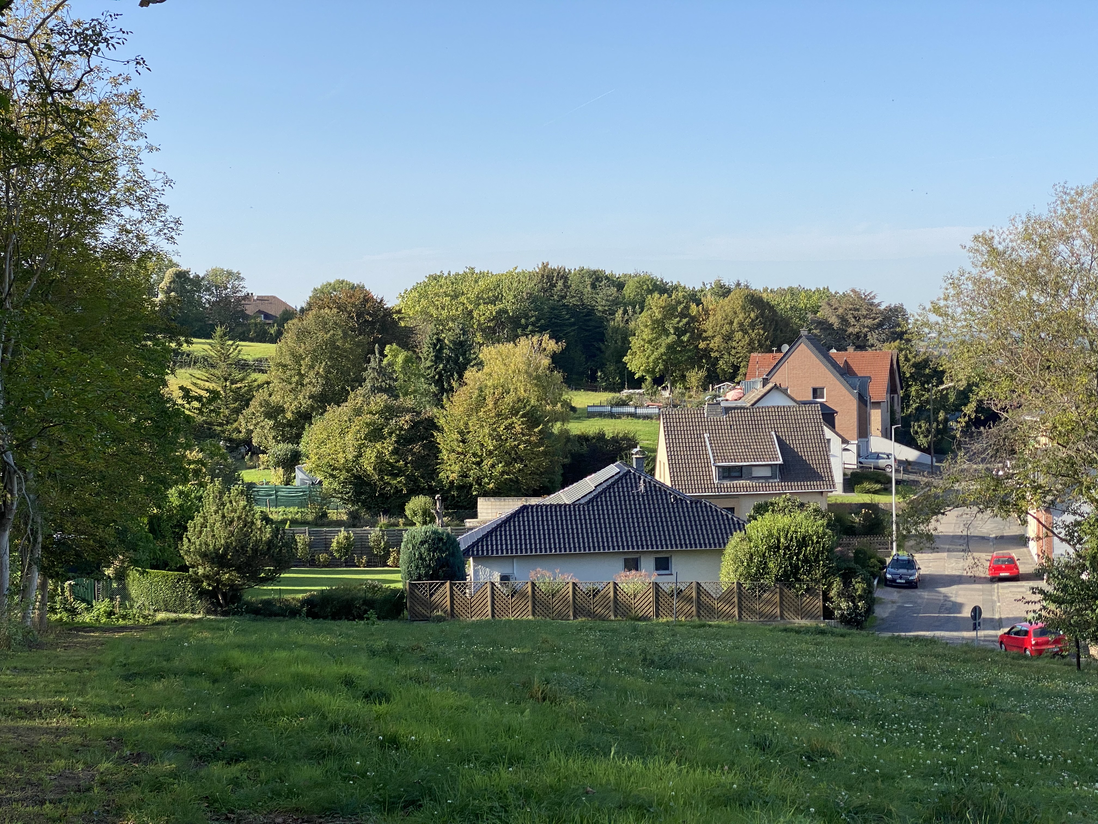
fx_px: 1649
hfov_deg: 36.8
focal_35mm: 52
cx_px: 549
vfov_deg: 28.0
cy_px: 412
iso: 20
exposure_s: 1/888
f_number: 2
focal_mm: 6
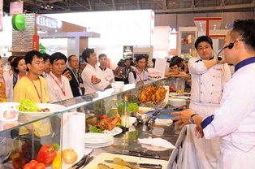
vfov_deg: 33.4
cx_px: 93
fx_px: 281
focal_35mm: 40
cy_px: 74
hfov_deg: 48.3
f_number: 4
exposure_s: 1/60
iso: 640
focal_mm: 17
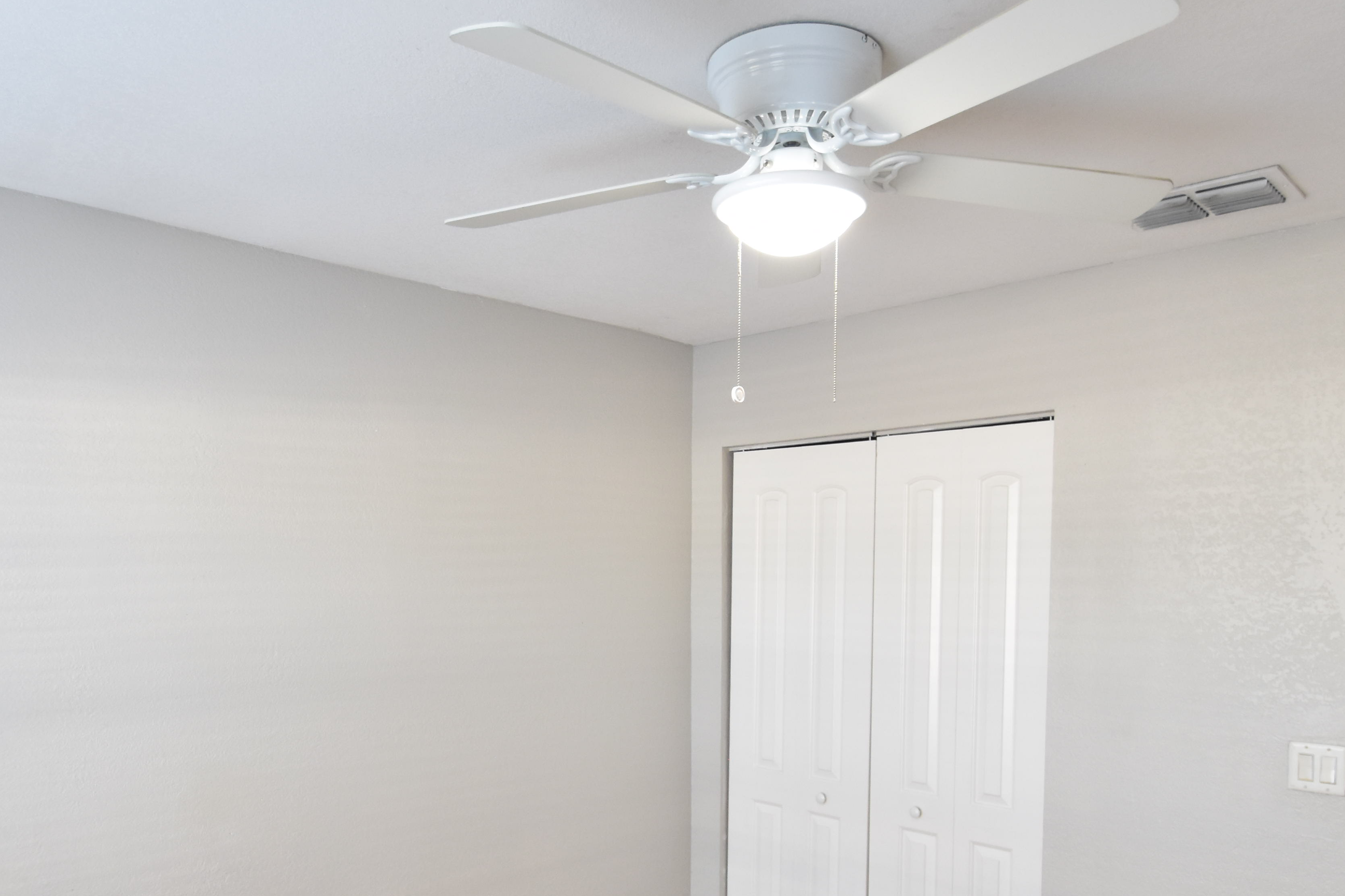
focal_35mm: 27
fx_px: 1009
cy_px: 613
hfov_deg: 67.3
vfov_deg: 47.0
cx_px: 616
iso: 800
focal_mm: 10
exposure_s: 1/45
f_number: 3.5
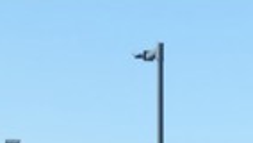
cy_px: 411
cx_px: 167
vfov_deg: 3.4
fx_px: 2369
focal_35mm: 353
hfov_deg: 6.1
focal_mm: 13
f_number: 4
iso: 100
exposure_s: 1/250
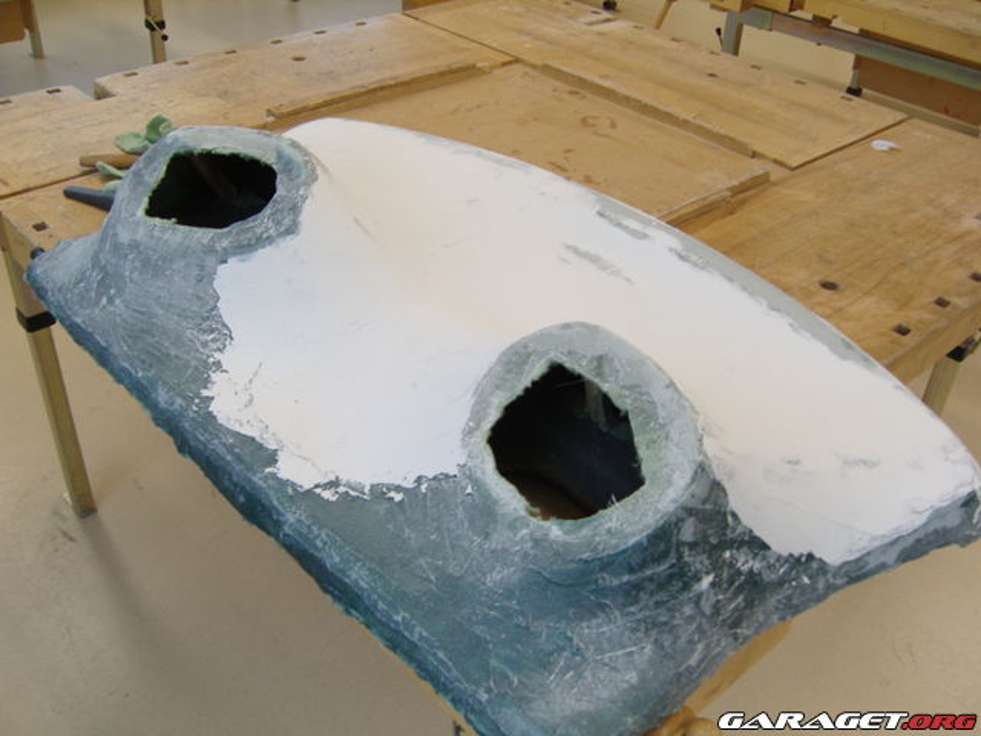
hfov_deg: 54.0
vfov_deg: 41.8
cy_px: 368
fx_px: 964
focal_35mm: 34
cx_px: 490
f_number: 2.8
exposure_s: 1/50
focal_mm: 7.3
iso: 80
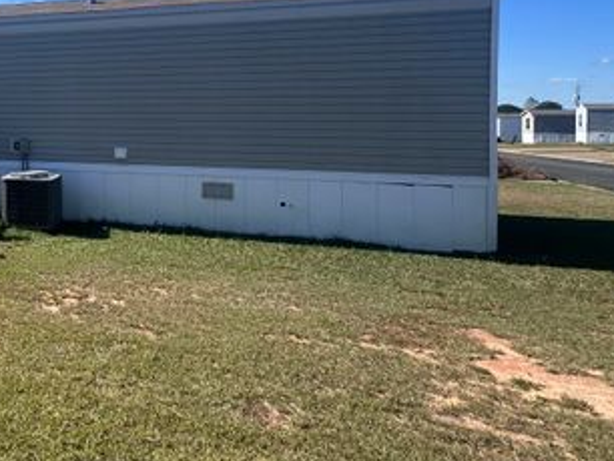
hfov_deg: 47.0
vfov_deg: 43.0
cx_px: -4
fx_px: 568
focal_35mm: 32
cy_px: 123
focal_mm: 2.22
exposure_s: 1/1575
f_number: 2.2
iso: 50
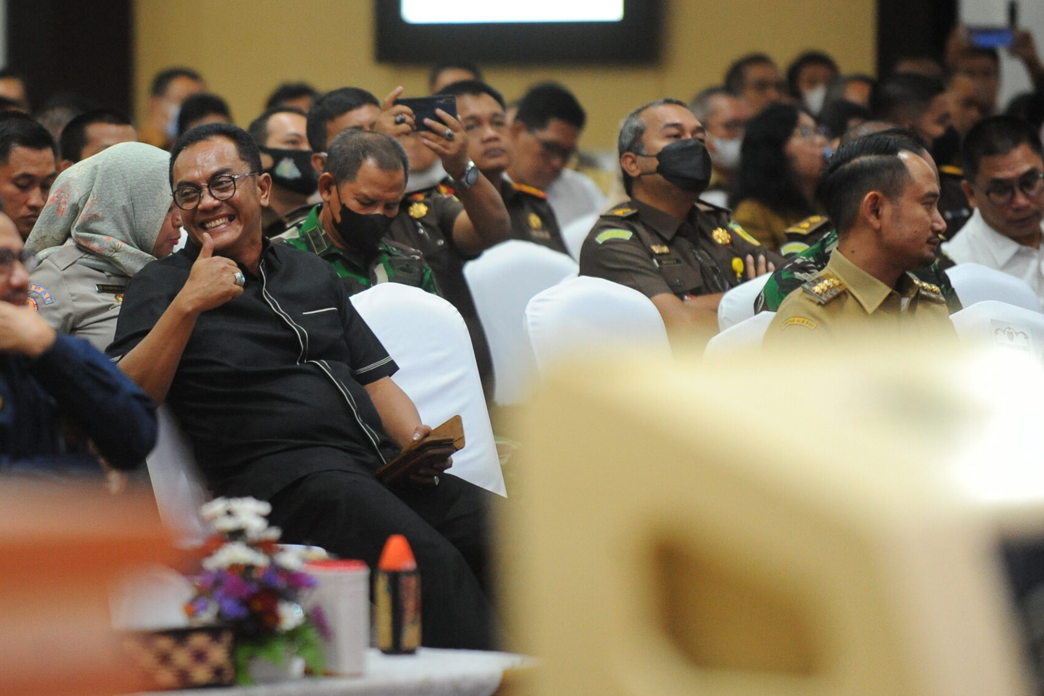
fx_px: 8786
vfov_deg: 4.5
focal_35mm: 303
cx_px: 255
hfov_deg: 6.8
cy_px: 311
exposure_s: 1/400
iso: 3200
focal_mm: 200
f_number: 2.8
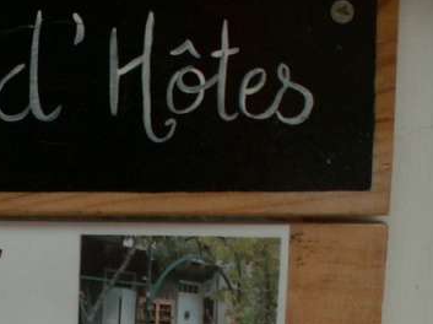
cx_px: 48
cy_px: 250
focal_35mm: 122
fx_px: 1525
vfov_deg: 12.1
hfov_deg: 16.0
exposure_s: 1/50
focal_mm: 7.01
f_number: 3.5
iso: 50
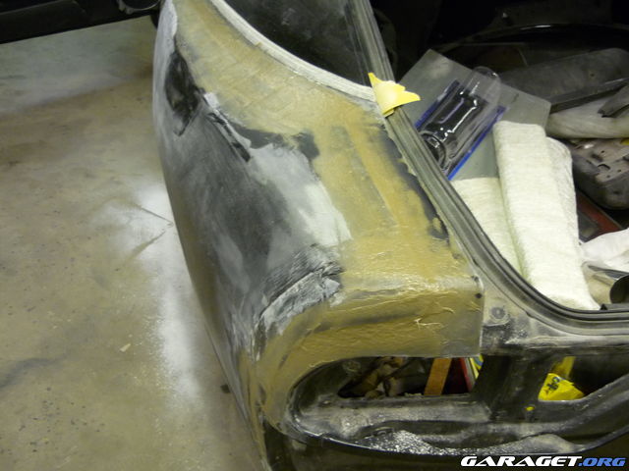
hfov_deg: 55.4
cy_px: 236
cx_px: 314
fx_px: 600
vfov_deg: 42.9
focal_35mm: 33
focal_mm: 5.5
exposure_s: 1/30
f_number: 2.8
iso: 250
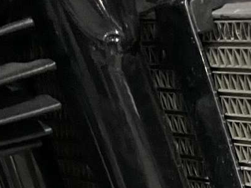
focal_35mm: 129
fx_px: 935
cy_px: 403
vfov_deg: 10.4
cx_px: 307
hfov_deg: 14.7
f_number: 1.6
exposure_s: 1/25
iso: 500
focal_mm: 4.2
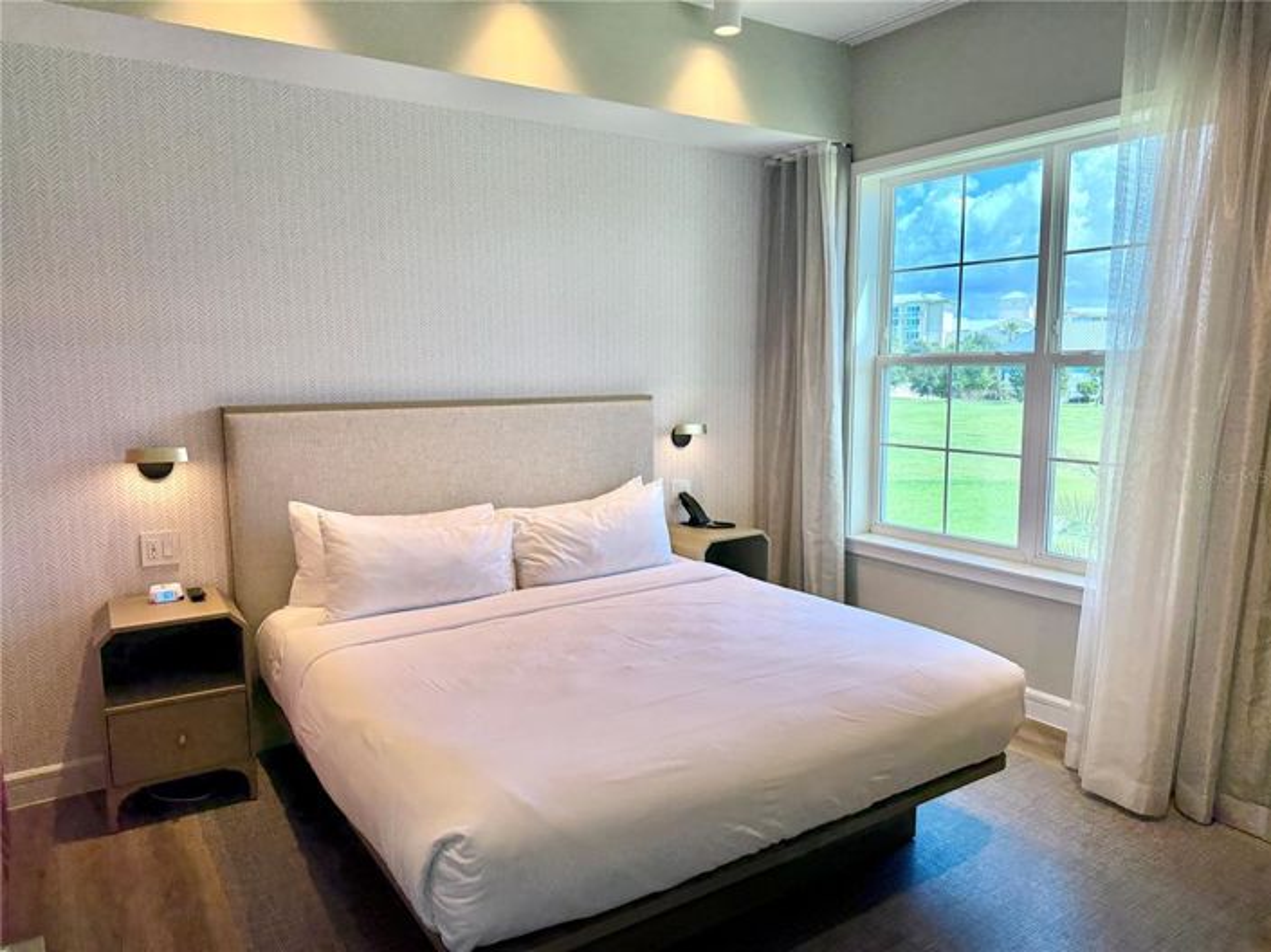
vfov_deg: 56.8
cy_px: 476
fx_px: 881
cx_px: 636
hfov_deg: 71.6
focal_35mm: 24
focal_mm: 6.76
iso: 100
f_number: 1.78
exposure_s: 1/476
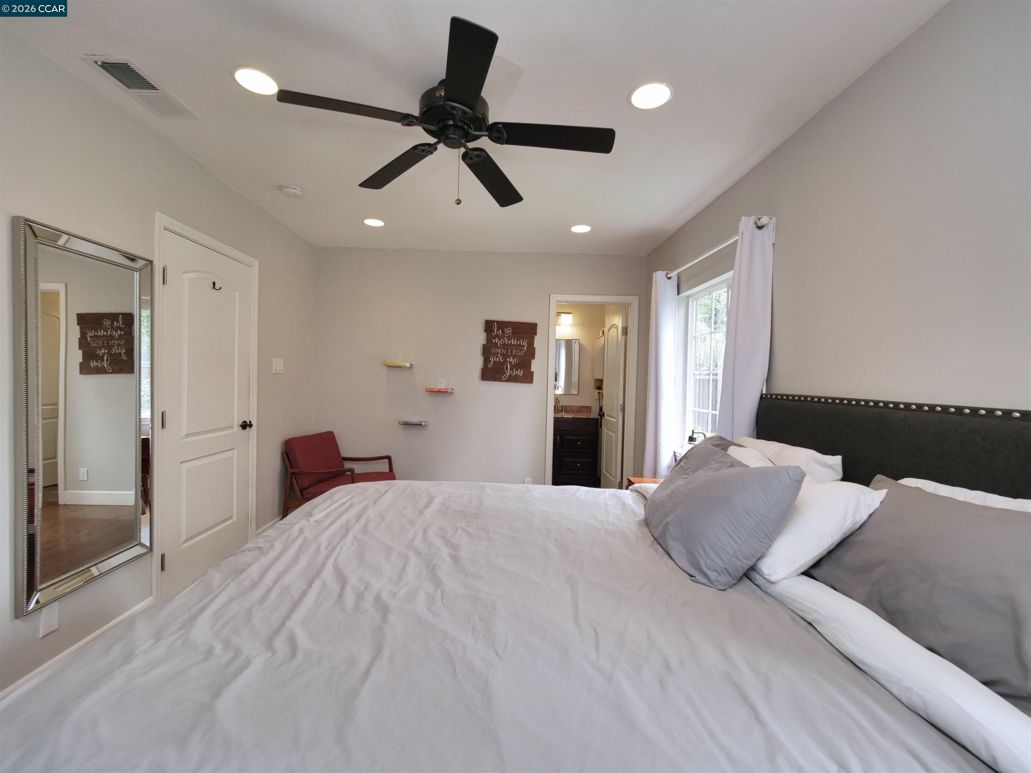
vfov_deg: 85.7
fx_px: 417
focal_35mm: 14
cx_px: 516
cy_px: 386
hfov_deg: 102.1
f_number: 5
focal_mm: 7
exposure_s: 1/160
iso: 800
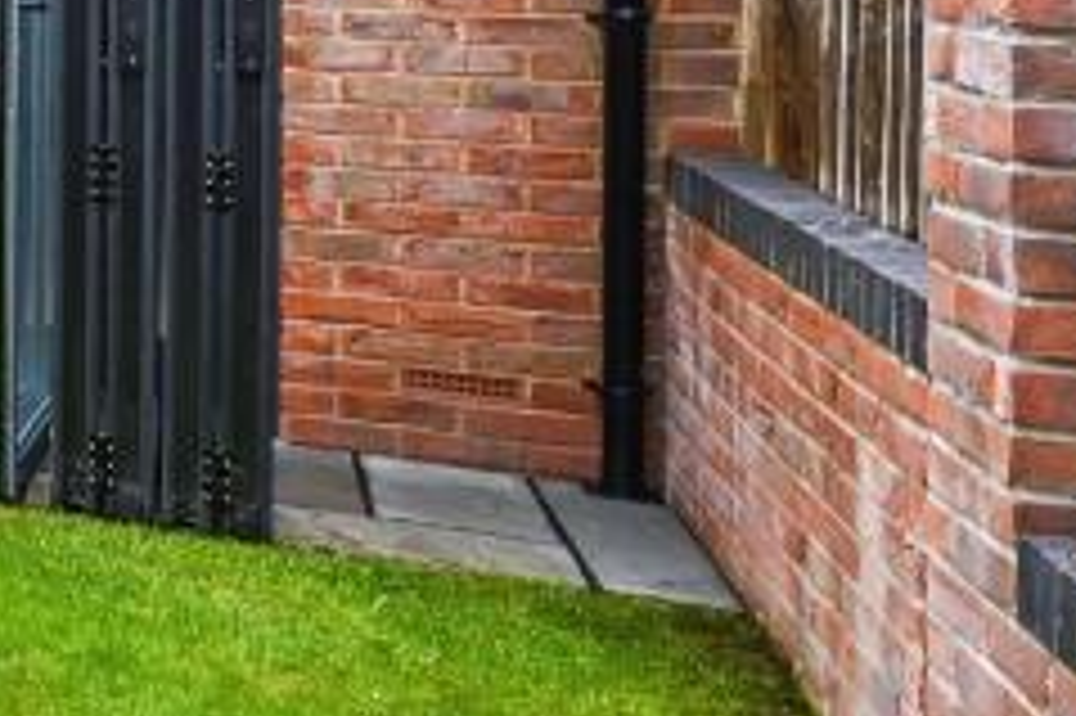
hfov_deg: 18.4
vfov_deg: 21.5
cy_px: -50
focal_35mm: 60
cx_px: -1162
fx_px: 1792
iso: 400
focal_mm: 14
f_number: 9
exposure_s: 1/160
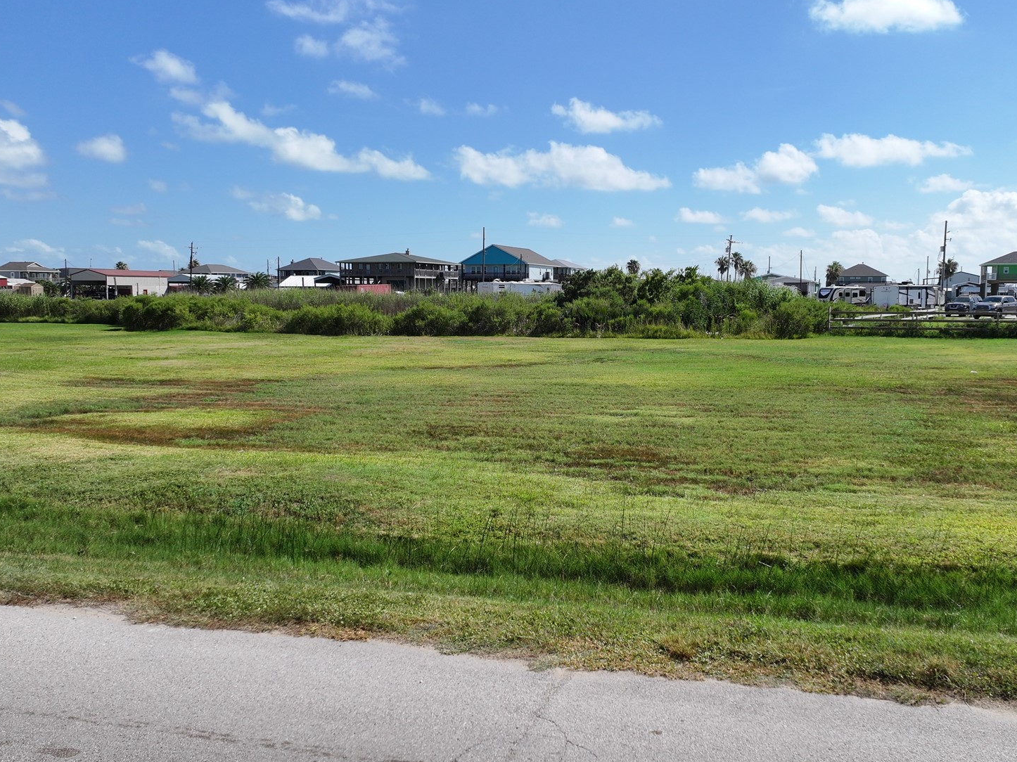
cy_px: 400
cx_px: 564
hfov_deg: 53.9
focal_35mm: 34
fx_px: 999
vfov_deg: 41.8
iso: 130
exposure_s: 1/2500
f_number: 2.8
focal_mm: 12.29
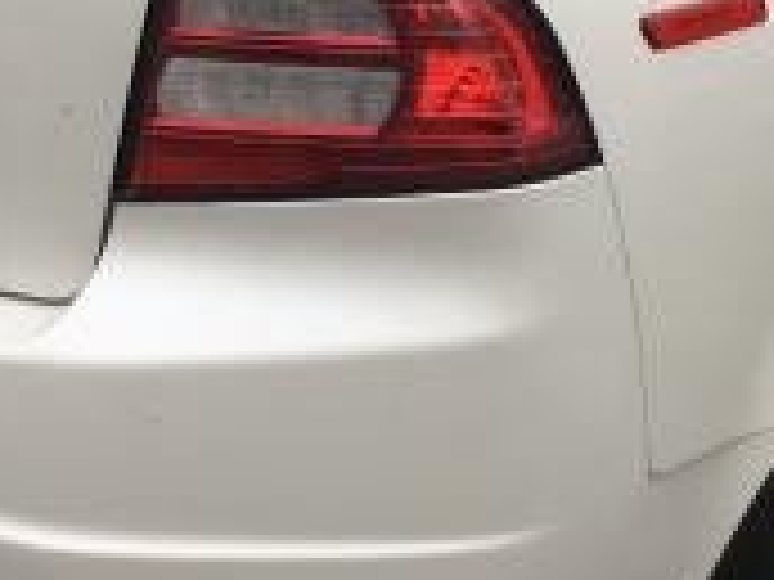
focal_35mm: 85
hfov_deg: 23.0
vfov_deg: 17.2
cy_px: 85
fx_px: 1901
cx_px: 396
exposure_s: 1/120
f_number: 2.2
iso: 25
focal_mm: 4.15
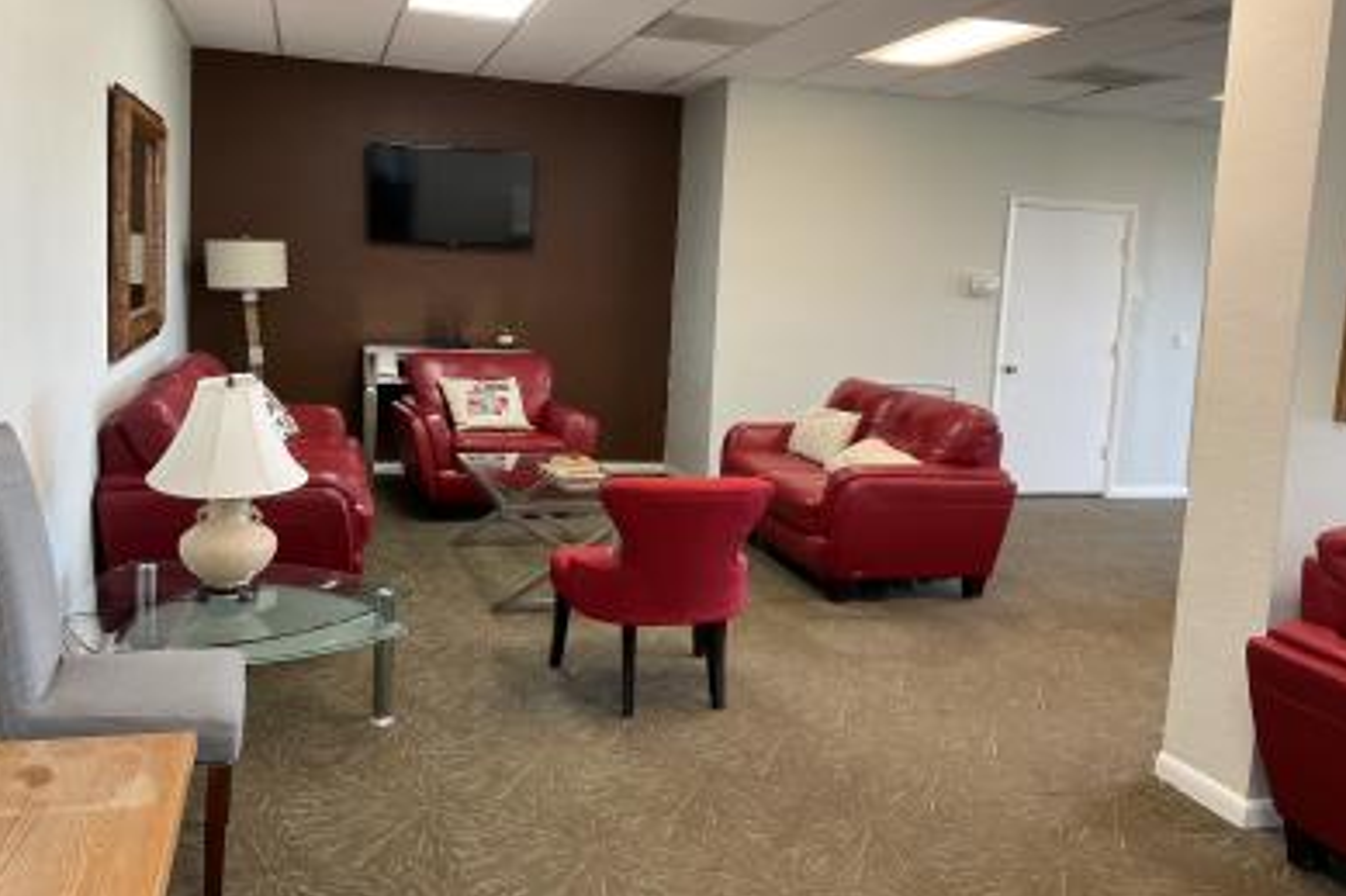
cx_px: 668
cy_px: 398
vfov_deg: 42.2
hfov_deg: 60.3
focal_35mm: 31
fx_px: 1159
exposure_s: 1/60
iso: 100
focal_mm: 3
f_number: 1.8
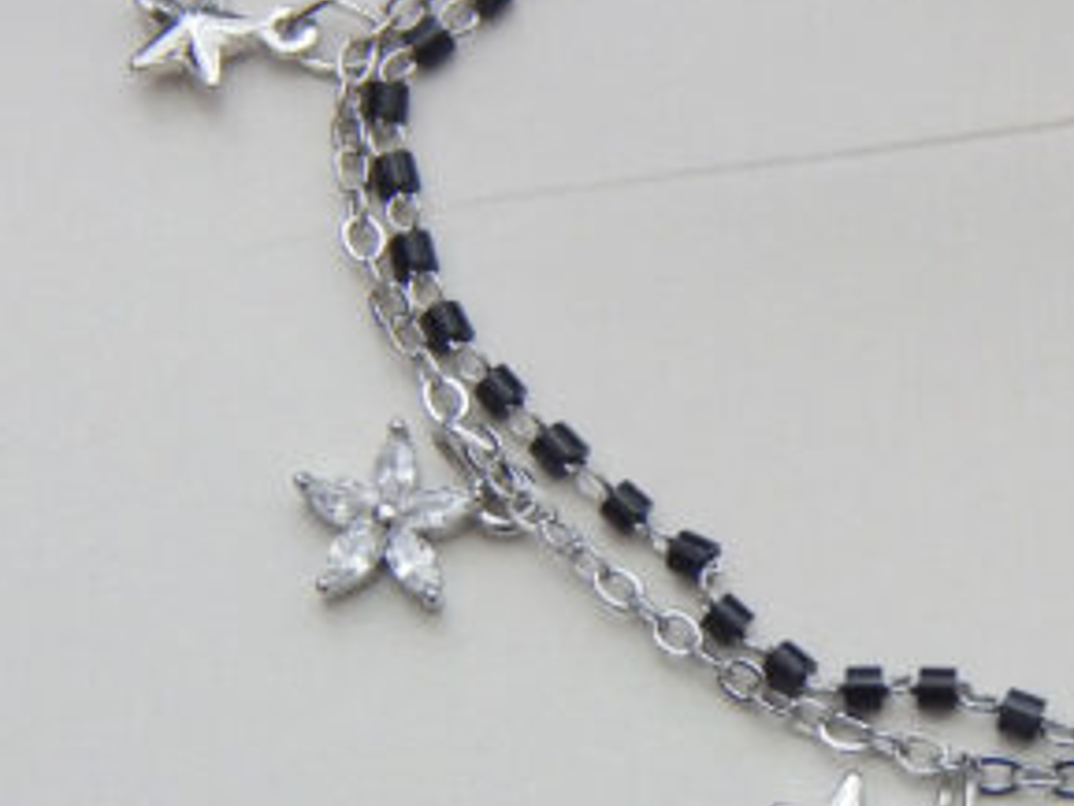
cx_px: 1085
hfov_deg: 9.1
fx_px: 6704
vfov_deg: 6.9
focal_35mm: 216
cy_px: 631
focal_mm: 18.7
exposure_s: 1/20
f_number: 4.5
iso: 400
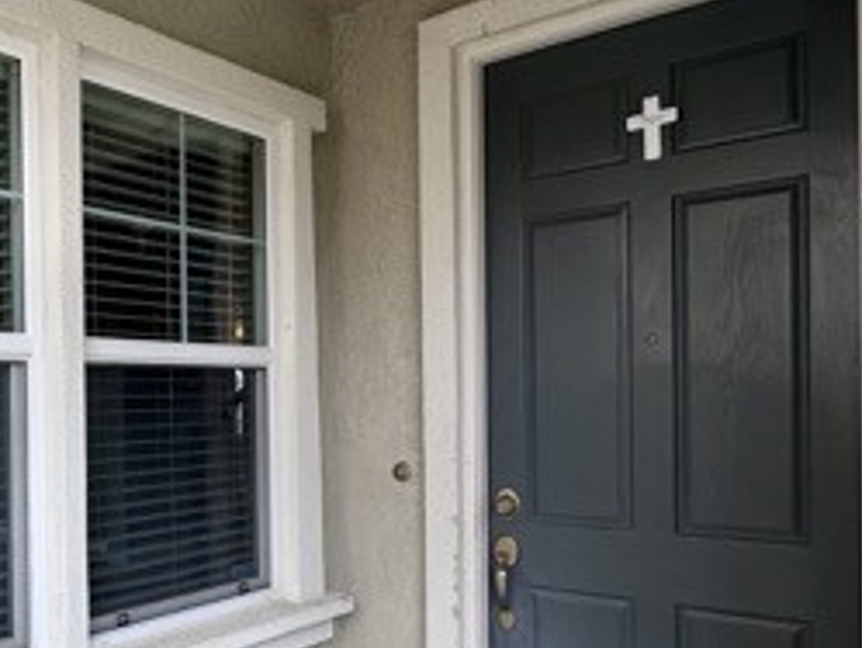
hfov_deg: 46.4
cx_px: 87
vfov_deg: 39.4
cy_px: 412
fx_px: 897
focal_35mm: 36
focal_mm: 2.22
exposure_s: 1/168
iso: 40
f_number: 2.2
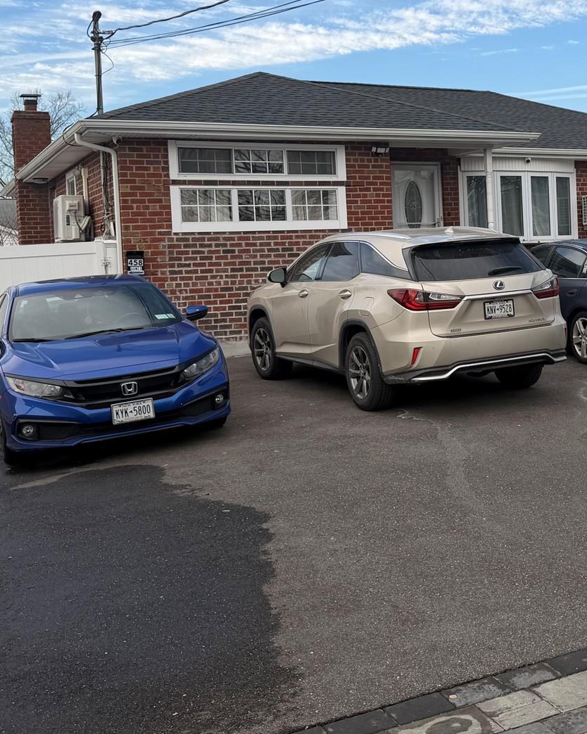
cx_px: 506
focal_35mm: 46
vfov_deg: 40.0
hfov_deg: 31.5
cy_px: 269
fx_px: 999
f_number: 1.78
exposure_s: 1/2445
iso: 80
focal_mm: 6.76
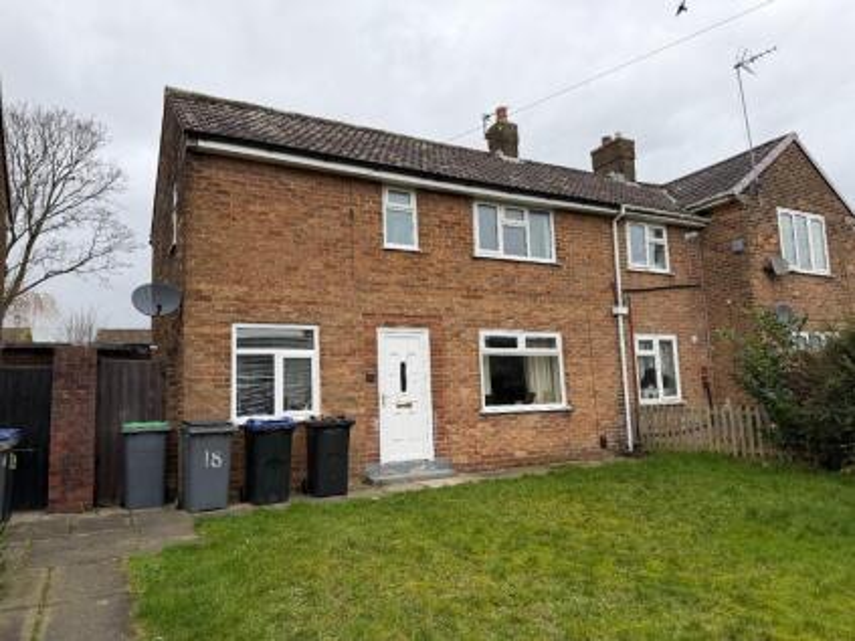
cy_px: 320
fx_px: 593
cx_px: 428
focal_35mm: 24
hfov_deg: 71.6
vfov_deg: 56.8
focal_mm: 6.76
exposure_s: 1/1046
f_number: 1.78
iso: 80
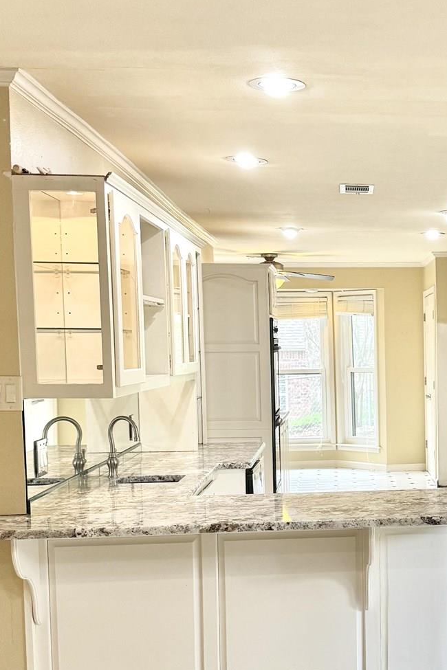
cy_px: 436
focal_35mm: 59
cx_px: 468
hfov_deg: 22.0
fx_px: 1099
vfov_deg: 33.7
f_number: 1.78
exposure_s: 1/120
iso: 160
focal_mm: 6.76
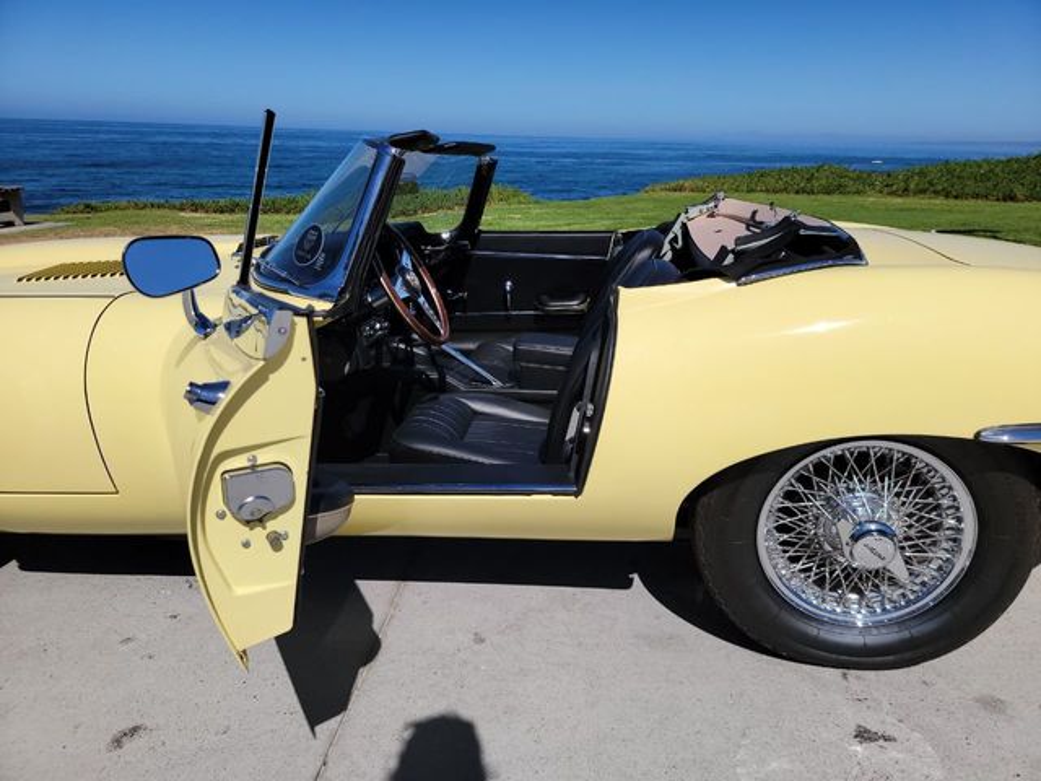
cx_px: 520
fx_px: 722
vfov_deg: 56.8
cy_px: 390
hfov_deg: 71.6
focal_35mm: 24
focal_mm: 6.7
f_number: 1.8
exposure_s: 1/2140
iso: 16
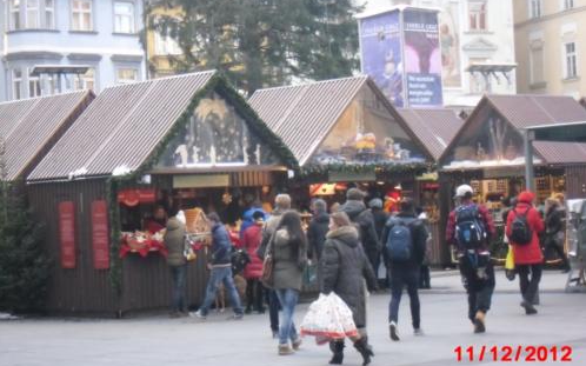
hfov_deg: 21.2
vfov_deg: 13.3
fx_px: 1565
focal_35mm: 98
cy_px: 188
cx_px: 293
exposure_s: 1/125
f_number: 5.4
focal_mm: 16.5
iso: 800
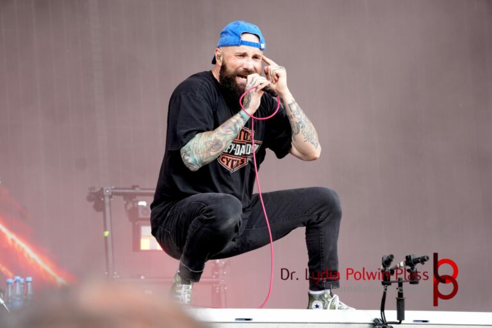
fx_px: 2111
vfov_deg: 8.9
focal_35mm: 154
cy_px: 164
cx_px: 246
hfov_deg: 13.3
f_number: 5.6
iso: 400
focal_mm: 103
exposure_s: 1/160
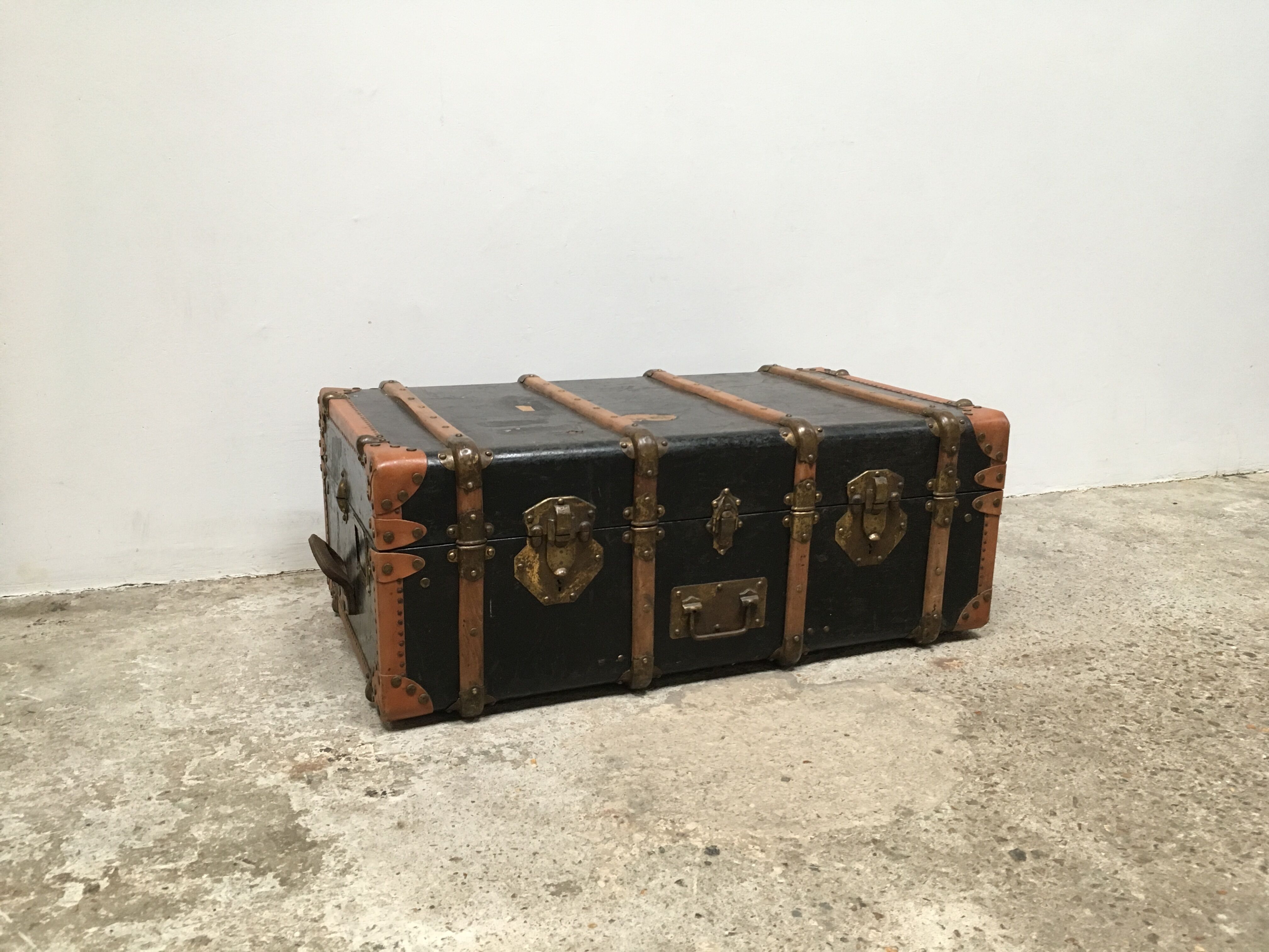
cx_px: 634
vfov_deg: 48.2
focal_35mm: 29
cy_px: 476
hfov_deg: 61.7
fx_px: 1063
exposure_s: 1/33
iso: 160
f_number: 2.2
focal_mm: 4.15
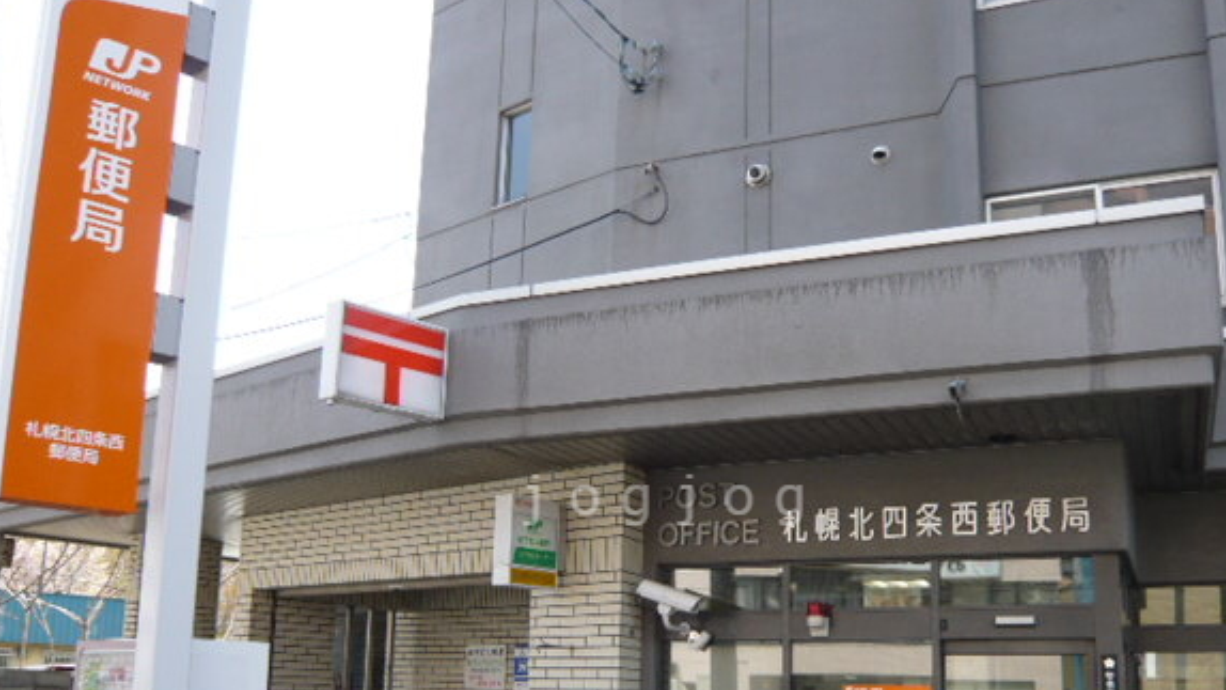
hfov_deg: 57.9
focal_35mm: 34
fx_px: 1105
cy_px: 500
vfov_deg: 34.1
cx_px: 669
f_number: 2.8
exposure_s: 1/250
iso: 100
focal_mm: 4.6
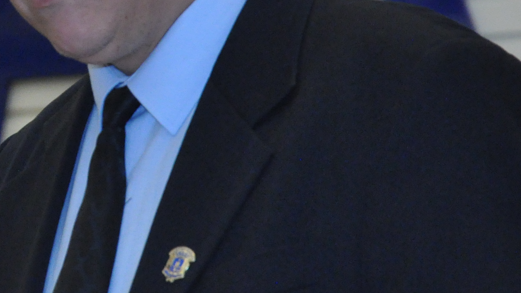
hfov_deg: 5.1
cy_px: 12
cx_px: 57
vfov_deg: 2.9
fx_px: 5834
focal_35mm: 422
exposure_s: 1/125
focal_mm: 105
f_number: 5.6
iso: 2500
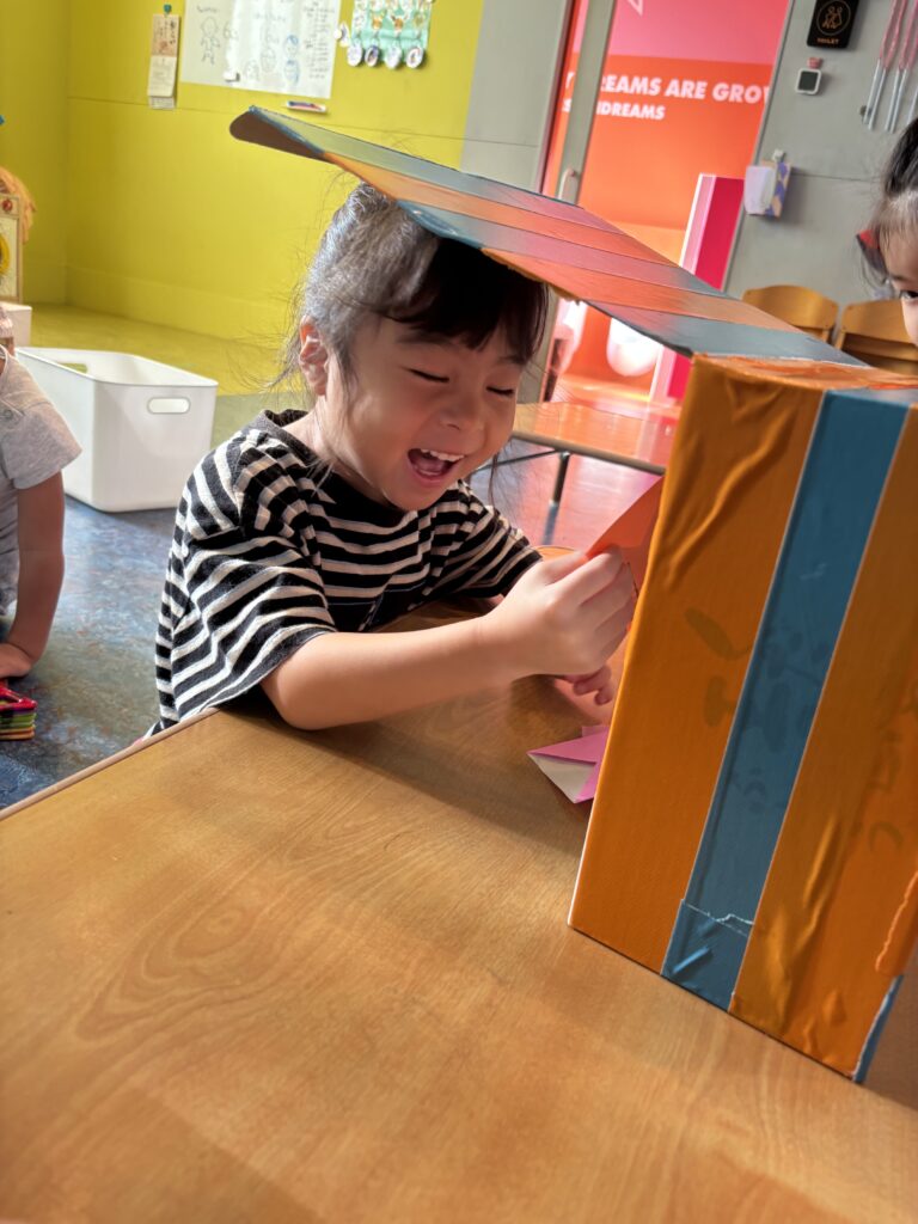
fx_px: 919
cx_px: 459
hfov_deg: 53.1
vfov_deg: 67.3
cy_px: 612
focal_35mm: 26
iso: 125
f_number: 1.6
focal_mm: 5.96
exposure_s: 1/121
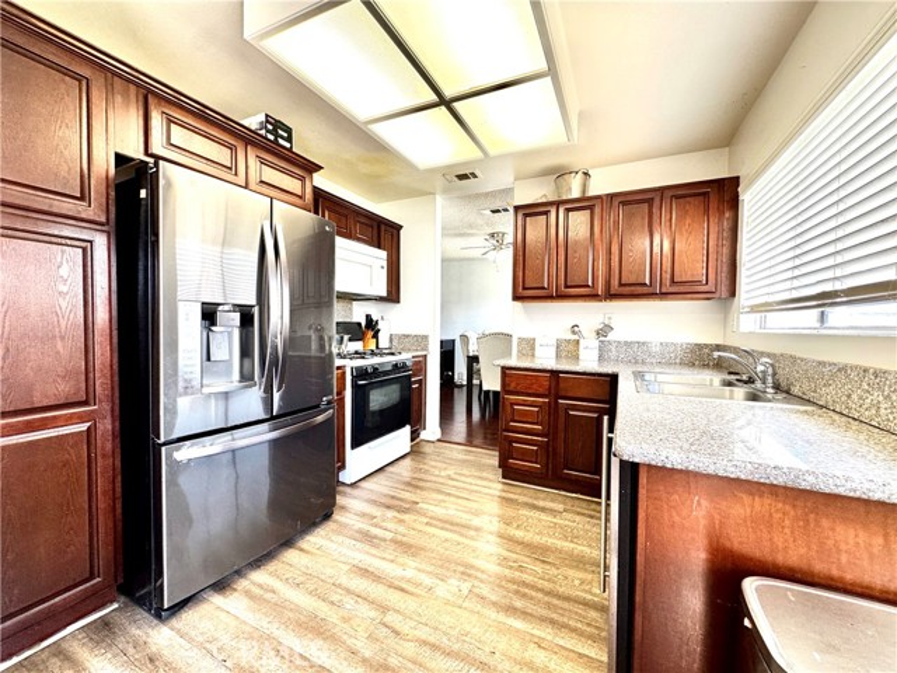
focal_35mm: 14
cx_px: 448
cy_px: 336
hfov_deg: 102.1
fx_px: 363
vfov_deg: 85.7
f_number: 2.2
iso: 200
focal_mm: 2.22
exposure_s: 1/120
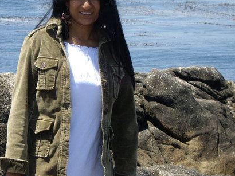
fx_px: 1208
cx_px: 108
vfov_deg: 8.3
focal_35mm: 178
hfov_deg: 11.1
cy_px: 75
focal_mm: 18.6
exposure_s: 1/320
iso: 100
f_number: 5.2
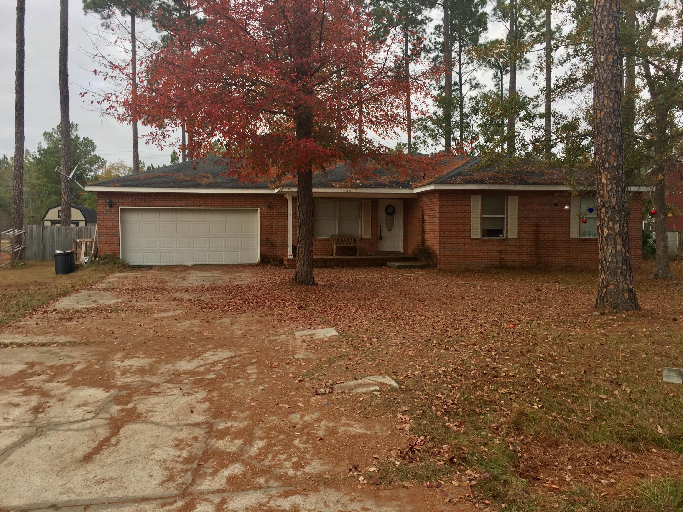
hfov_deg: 61.7
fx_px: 572
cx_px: 342
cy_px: 256
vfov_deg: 48.2
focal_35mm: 29
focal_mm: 4.15
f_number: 2.2
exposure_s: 1/145
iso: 25
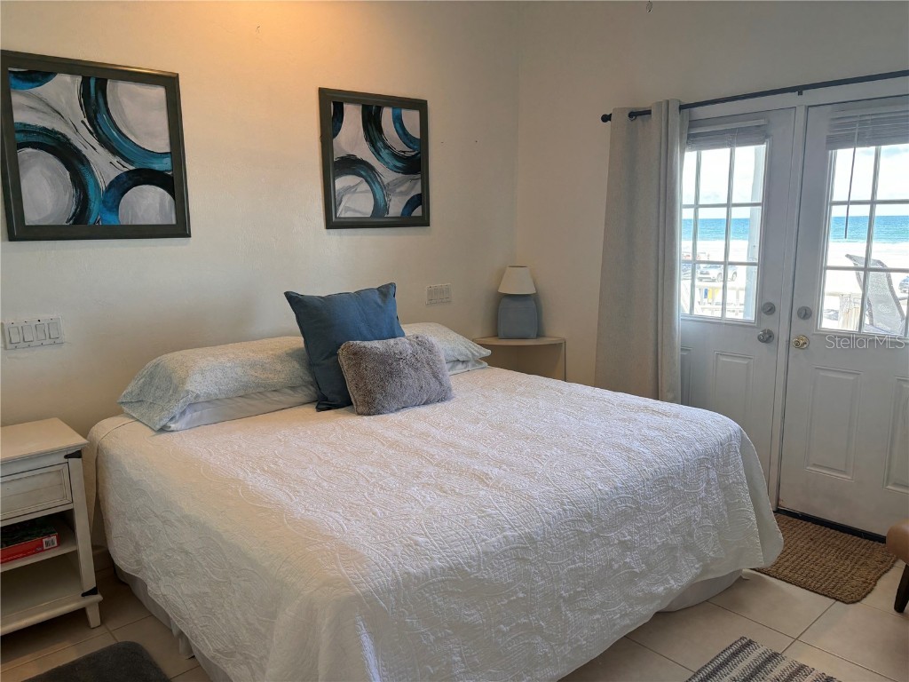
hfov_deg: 67.3
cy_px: 341
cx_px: 454
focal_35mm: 26
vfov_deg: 53.1
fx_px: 683
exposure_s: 1/120
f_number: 1.6
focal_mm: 5.96
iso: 64
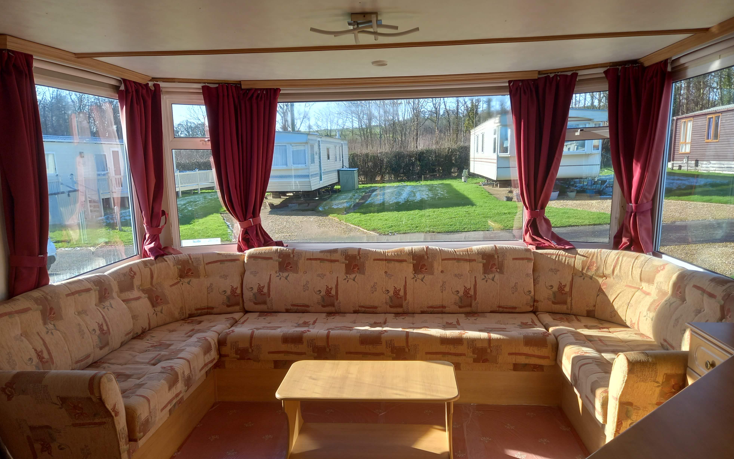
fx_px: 540
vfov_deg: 45.9
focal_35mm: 27
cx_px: 368
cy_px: 263
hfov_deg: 68.4
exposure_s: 1/134
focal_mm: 4.6
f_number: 2
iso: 25
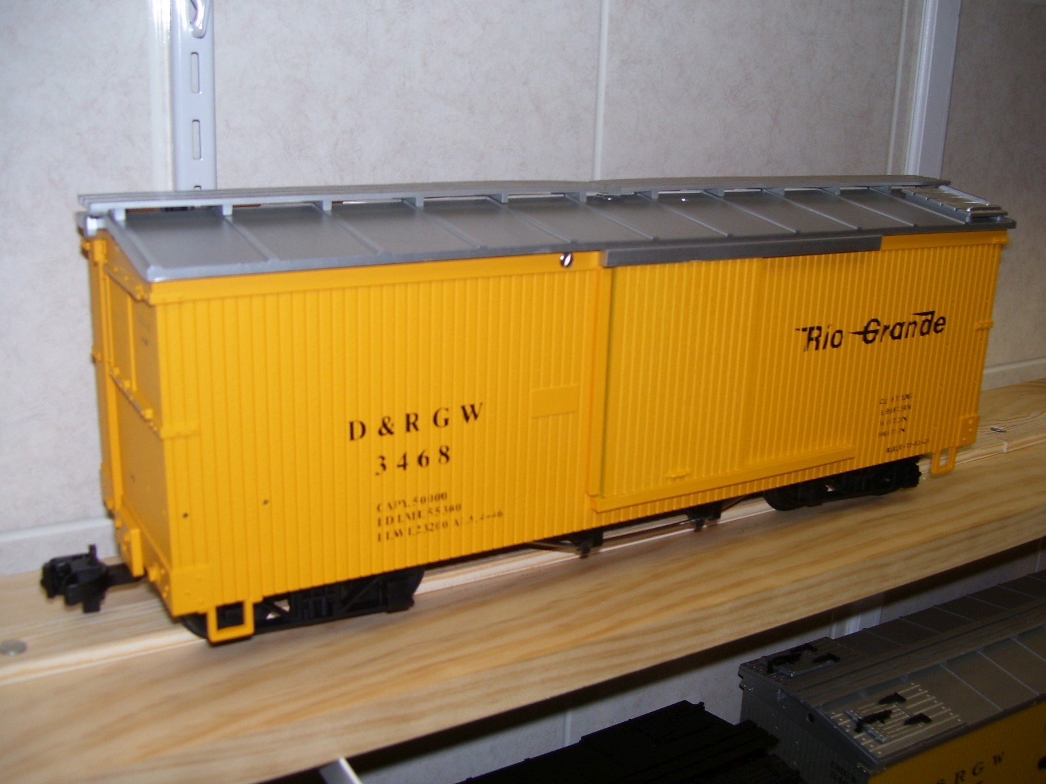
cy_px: 392
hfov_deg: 50.1
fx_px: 1118
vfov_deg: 38.7
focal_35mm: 37
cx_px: 523
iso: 80
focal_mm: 6
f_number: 2.7
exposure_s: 1/60
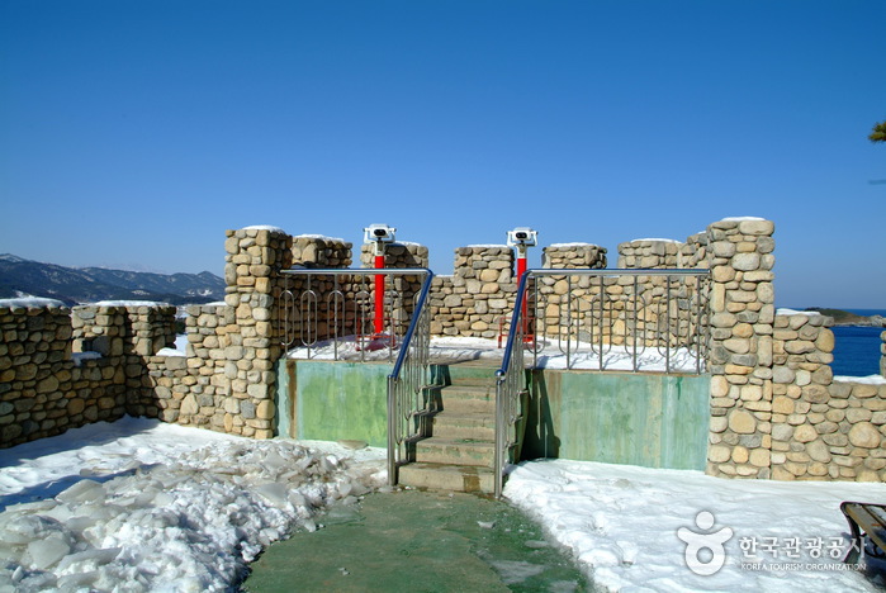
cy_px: 296
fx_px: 665
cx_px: 443
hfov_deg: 67.3
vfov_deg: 48.1
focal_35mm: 27
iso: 100
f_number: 8
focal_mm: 18
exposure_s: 1/350
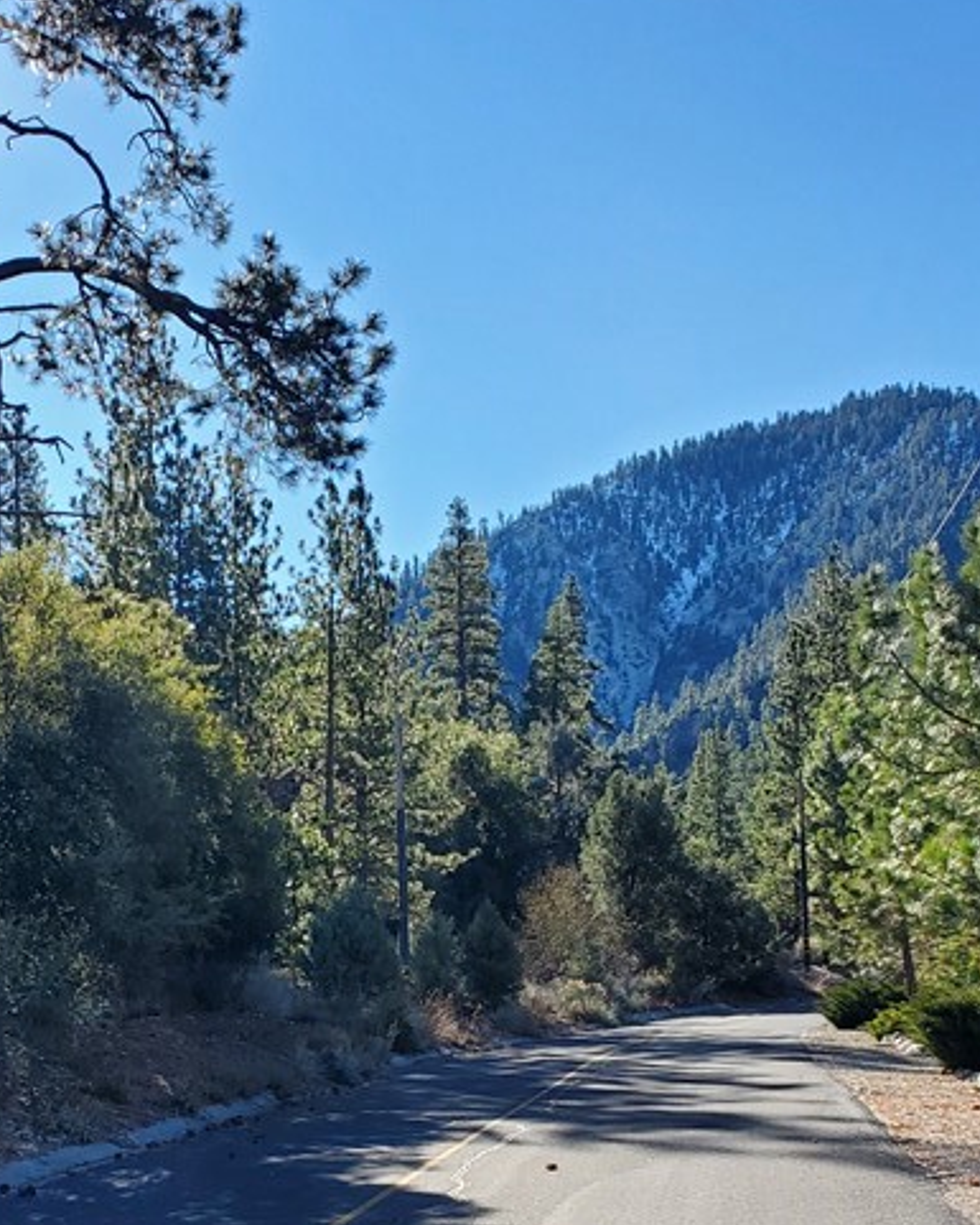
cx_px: 491
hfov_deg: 28.1
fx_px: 1957
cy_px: 981
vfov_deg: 33.7
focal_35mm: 54
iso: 50
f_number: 2.4
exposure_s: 1/783
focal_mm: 4.3
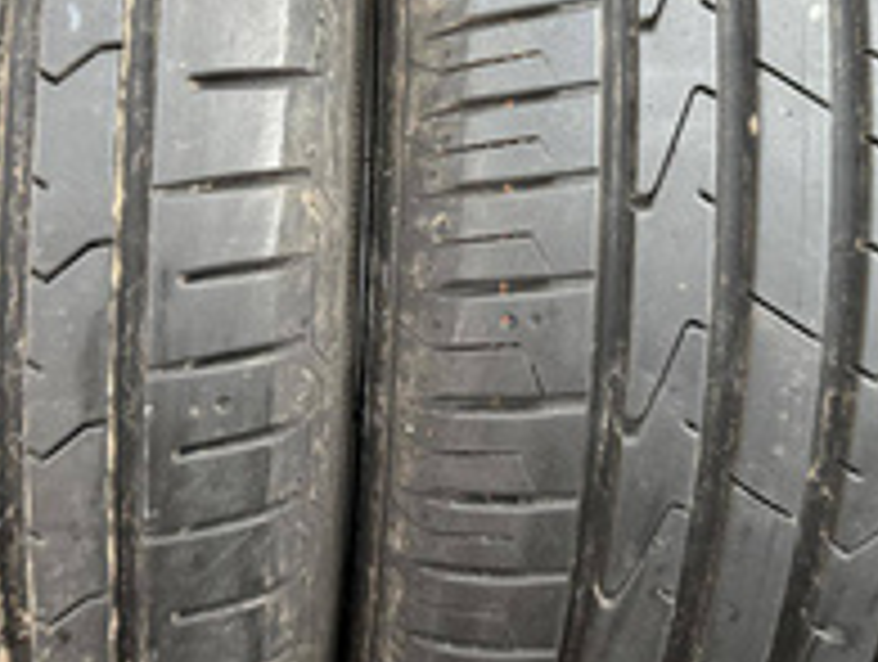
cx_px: 347
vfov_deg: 32.5
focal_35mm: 43
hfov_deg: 43.5
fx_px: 1093
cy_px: 110
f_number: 1.78
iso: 320
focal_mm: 6.86
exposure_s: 1/50
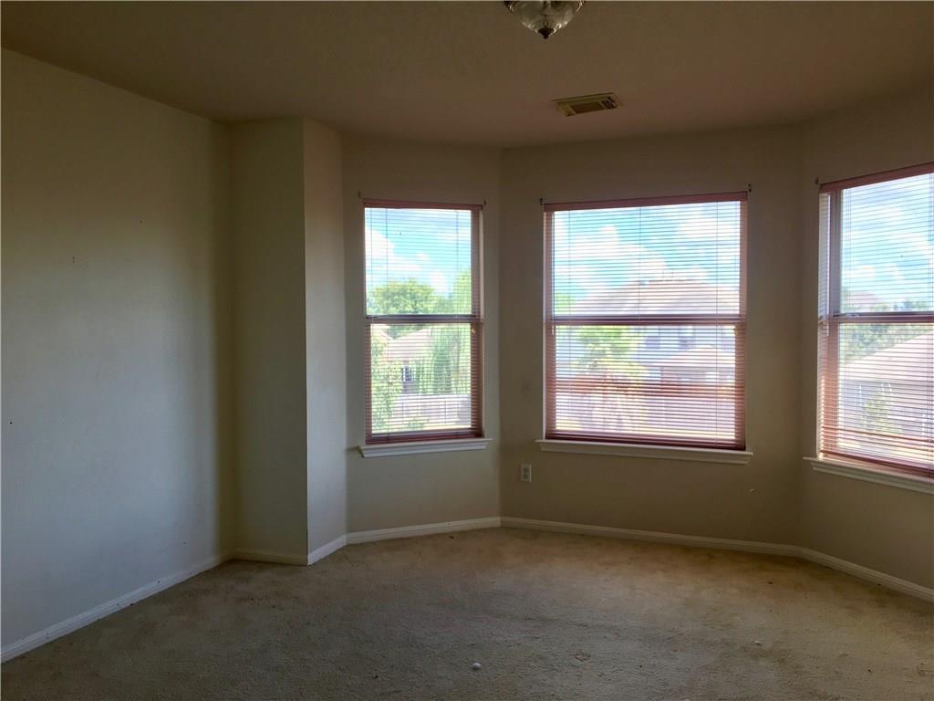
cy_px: 350
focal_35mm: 29
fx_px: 782
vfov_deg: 48.2
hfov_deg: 61.7
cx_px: 467
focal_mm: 4.15
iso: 32
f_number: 2.2
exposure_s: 1/60
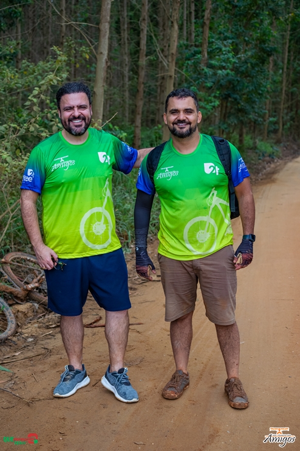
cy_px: 226
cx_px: 150
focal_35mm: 52
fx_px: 656
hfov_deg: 25.8
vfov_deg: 37.9
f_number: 3.2
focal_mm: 35
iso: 400
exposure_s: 1/2500
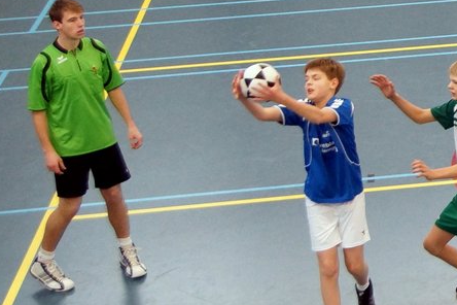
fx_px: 1054
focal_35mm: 83
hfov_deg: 23.6
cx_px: 434
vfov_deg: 16.4
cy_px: 221
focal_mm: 24
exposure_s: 1/200
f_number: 3.2
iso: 1000
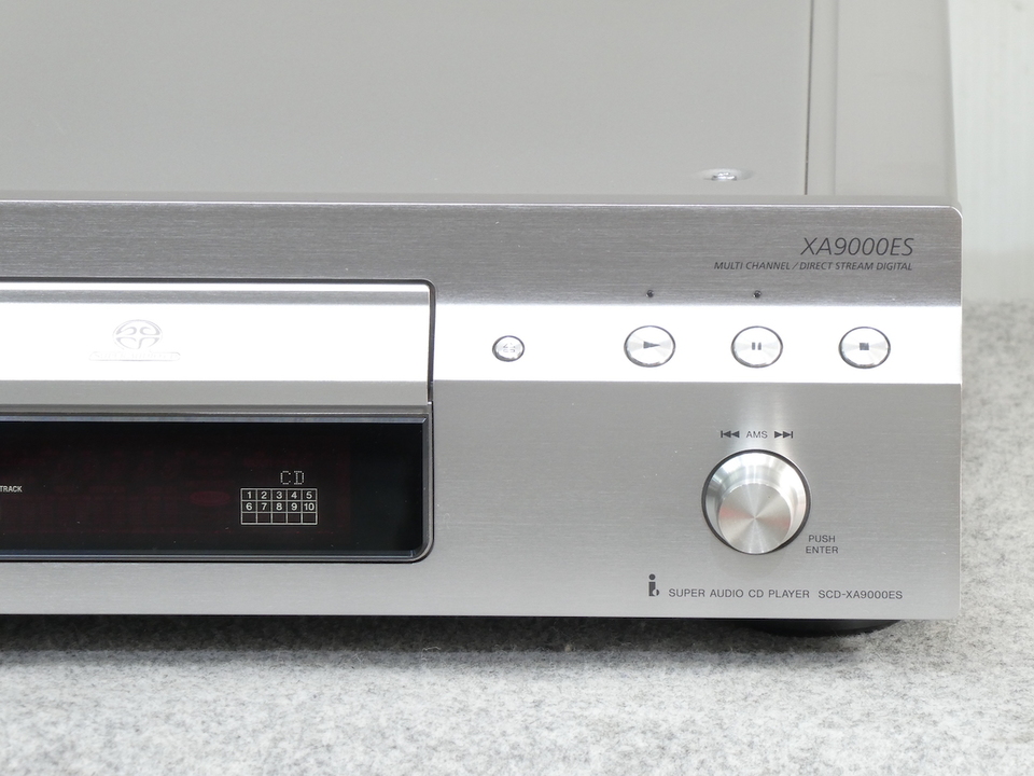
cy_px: 388
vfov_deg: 5.0
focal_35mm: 300
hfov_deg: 6.6
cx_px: 517
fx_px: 8961
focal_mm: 53.8
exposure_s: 1/6
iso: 200
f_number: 5.8
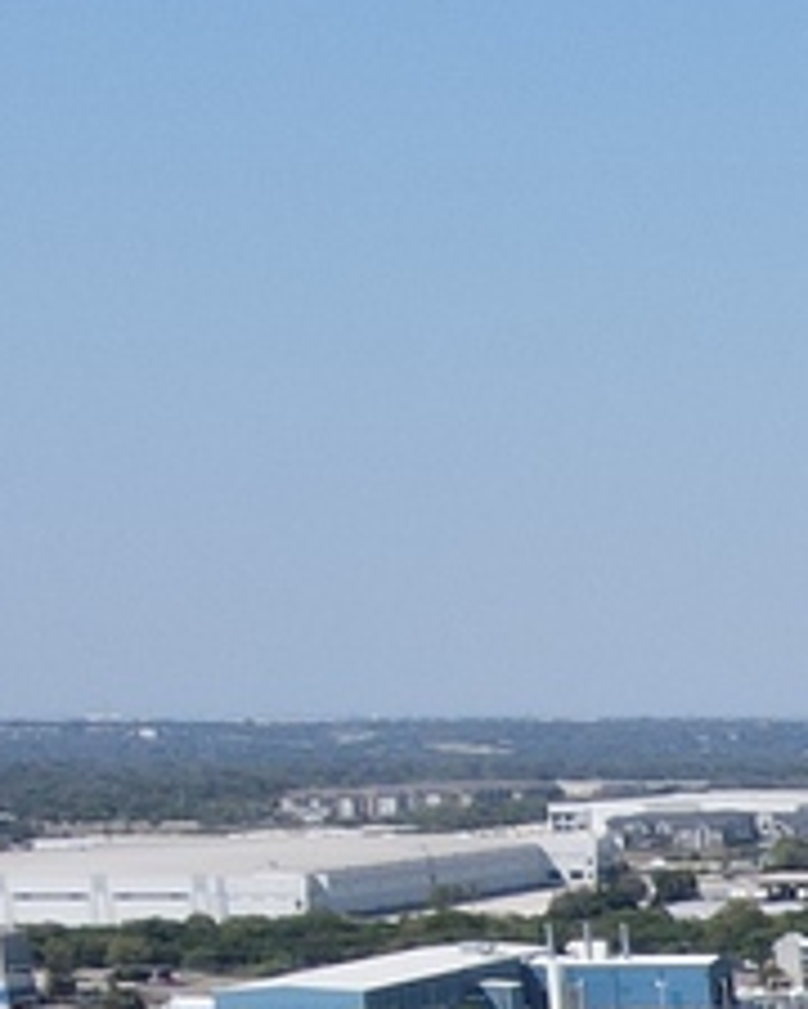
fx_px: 4484
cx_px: 2087
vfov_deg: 11.6
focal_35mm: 150
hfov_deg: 9.0
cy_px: 2018
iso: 100
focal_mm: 4.5
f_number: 2.8
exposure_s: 1/800
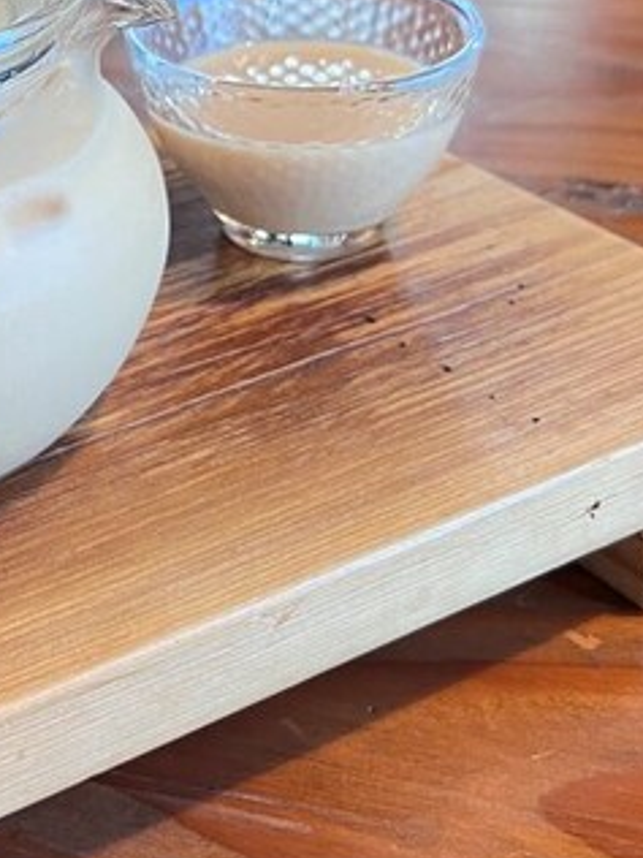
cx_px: 45
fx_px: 1734
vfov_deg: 26.4
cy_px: 11
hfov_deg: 20.5
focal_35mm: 70
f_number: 1.5
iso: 125
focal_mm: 5.7
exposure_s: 1/60
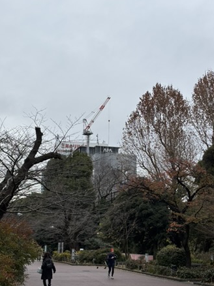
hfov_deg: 25.6
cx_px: 106
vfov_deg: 33.8
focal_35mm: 57
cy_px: 150
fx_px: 470
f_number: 1.6
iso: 40
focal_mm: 5.96
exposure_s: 1/1592
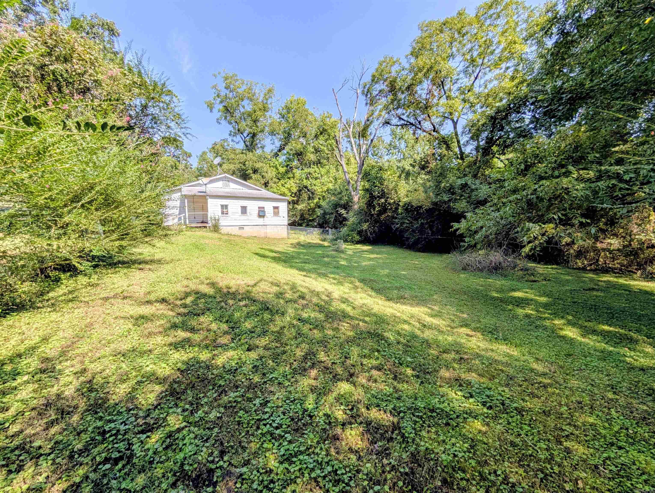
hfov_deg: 110.5
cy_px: 246
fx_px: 227
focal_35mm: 12
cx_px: 328
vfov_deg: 94.6
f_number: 1.7
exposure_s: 1/2169
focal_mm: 2.02
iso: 50
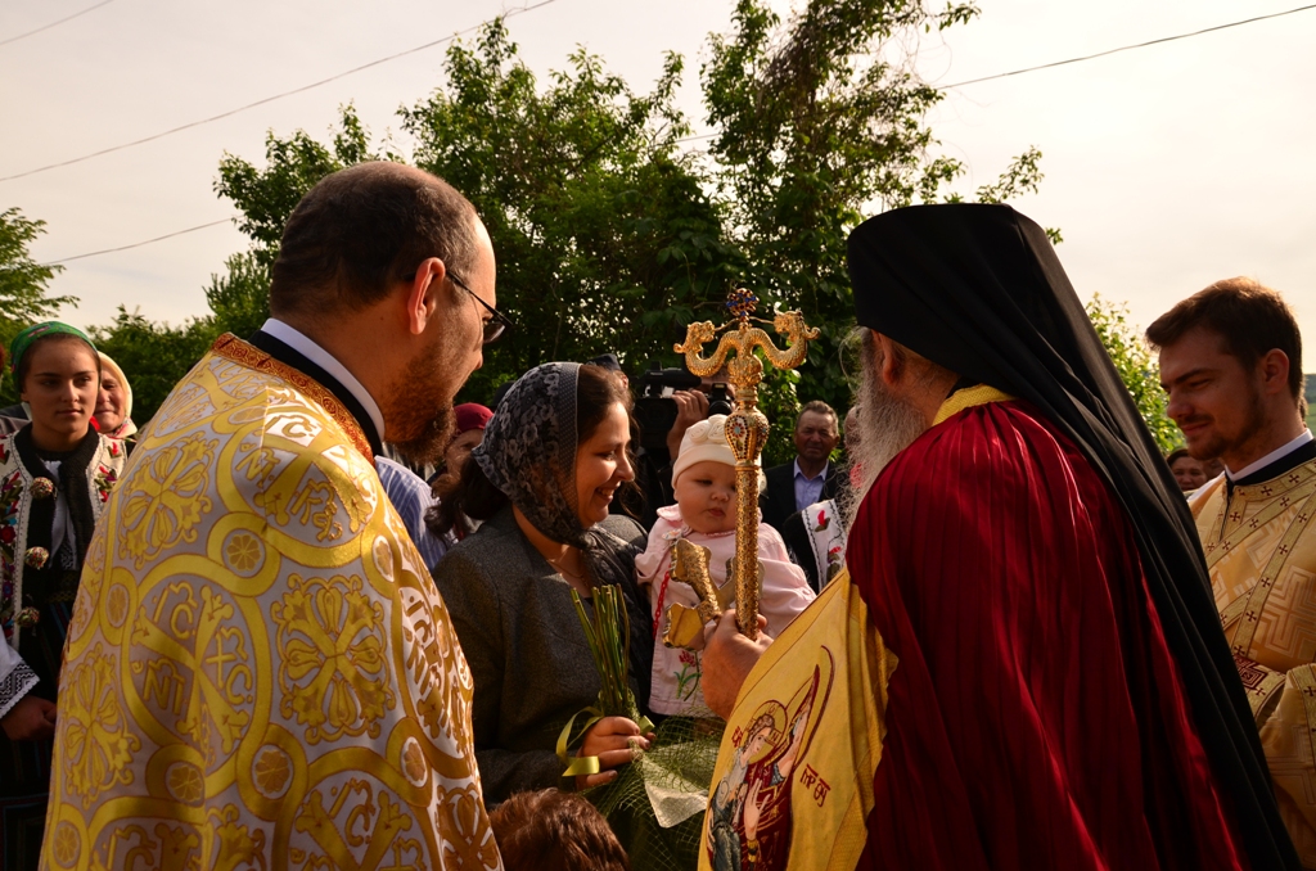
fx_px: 985
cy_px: 436
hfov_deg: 67.5
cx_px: 658
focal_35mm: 27
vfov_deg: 47.7
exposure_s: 1/800
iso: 320
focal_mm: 18
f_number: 7.1
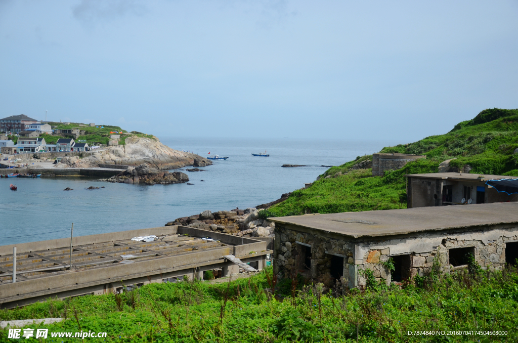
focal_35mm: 42
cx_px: 259
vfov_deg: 31.7
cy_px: 172
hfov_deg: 46.5
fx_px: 603
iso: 200
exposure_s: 1/2000
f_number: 4
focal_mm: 28
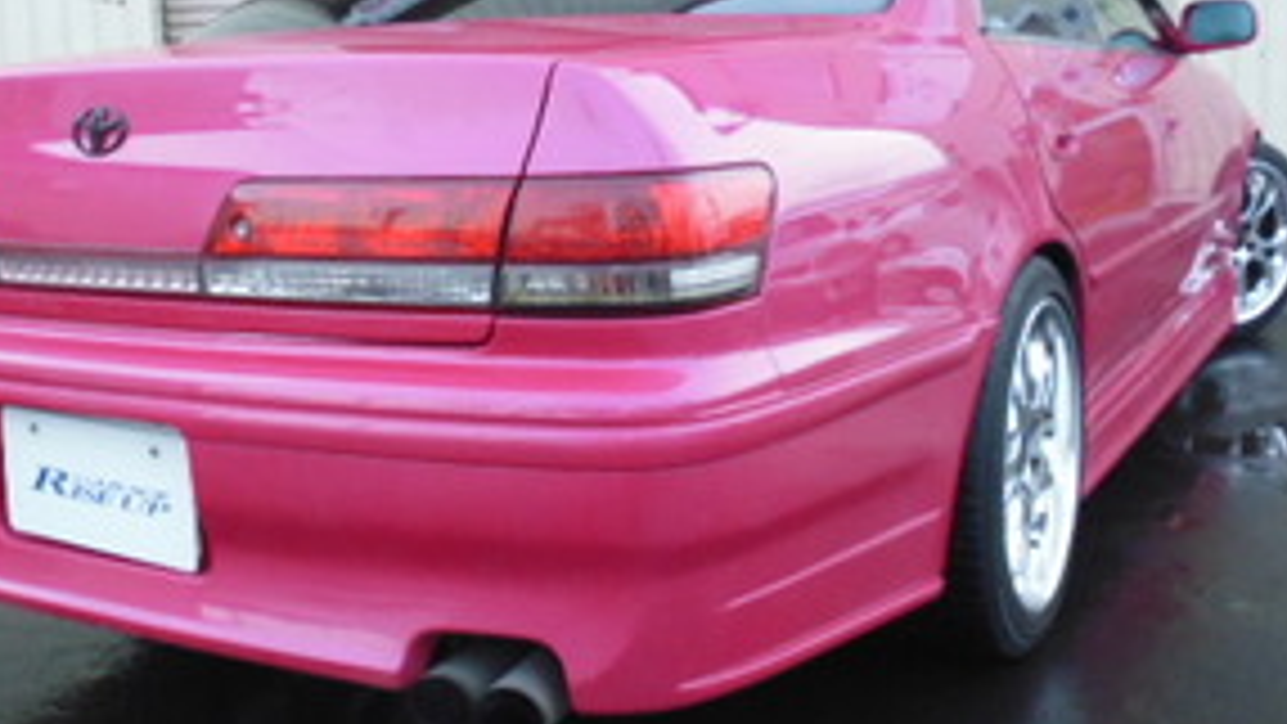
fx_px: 1638
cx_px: 536
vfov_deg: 24.9
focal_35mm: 48
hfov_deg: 42.7
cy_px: 304
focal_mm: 5.2
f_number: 3.1
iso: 400
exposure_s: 1/13
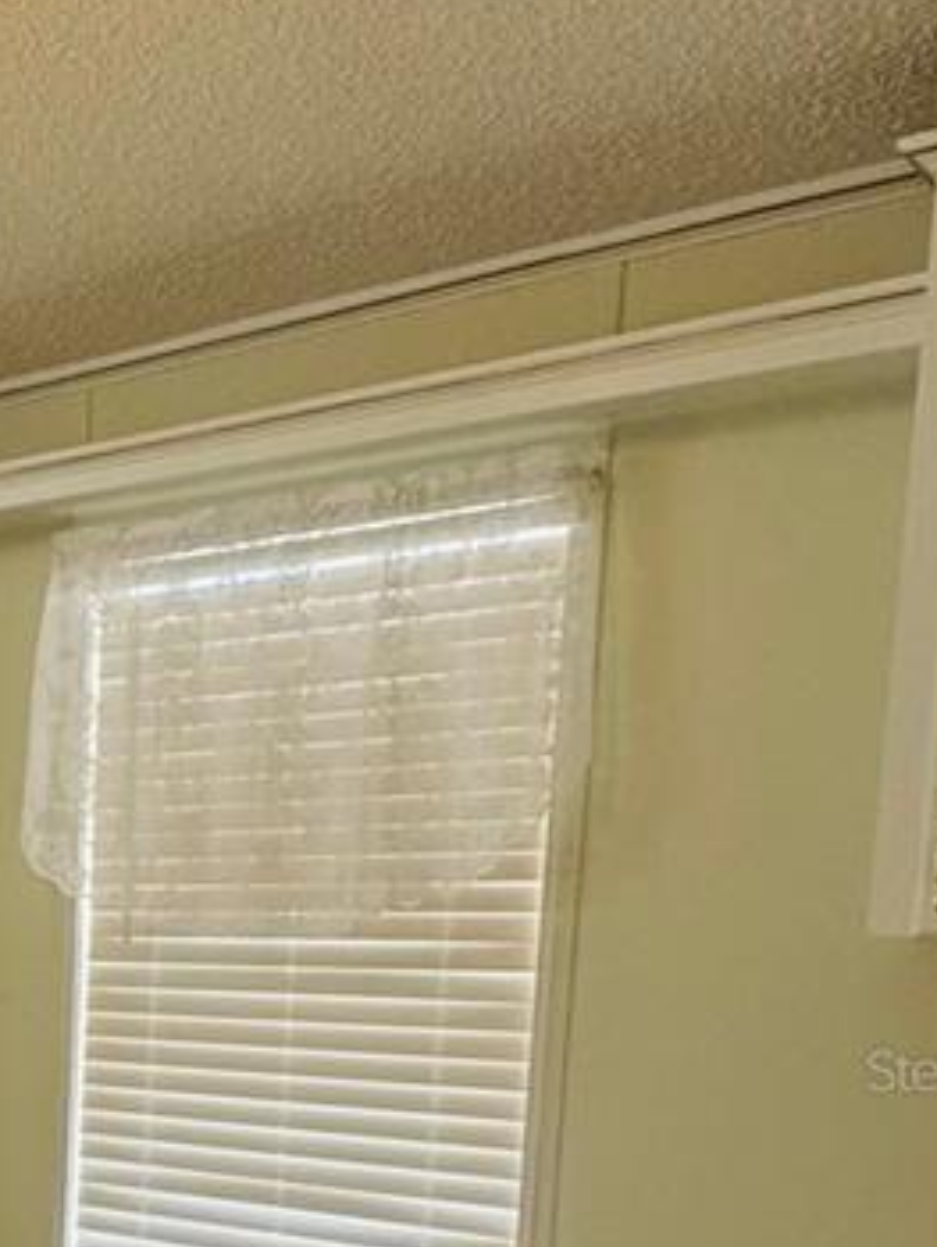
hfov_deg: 23.8
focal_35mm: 48
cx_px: -485
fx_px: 1730
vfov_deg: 37.6
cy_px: 1069
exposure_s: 1/99
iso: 200
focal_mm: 2.22
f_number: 2.2
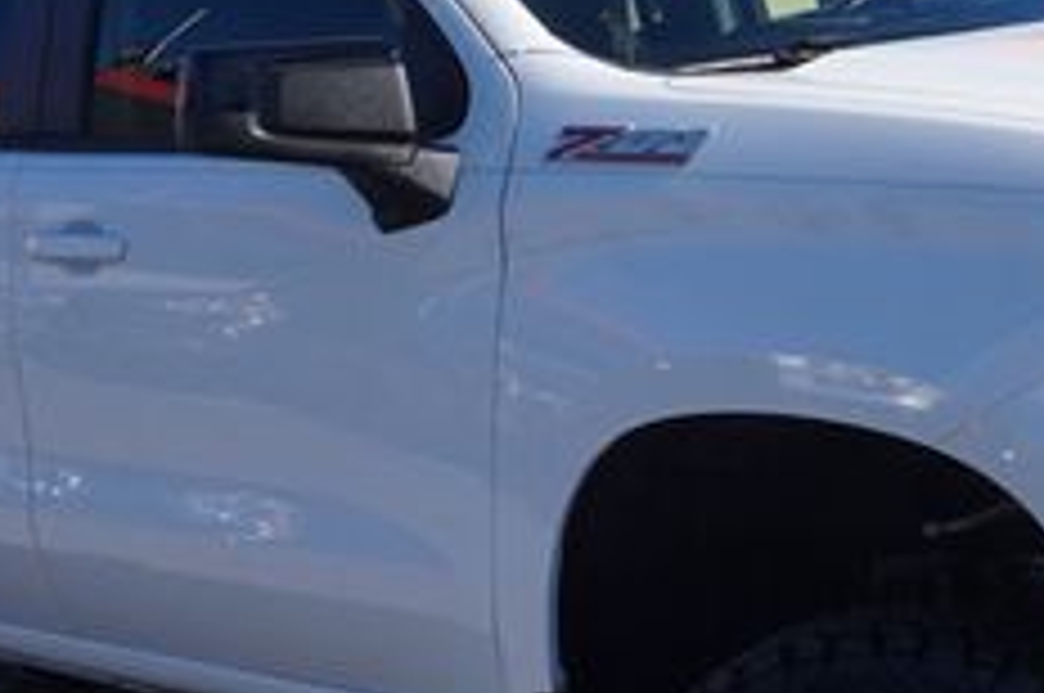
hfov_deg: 22.3
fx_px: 2635
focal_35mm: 91
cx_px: 670
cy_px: 464
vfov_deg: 15.0
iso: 100
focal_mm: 22
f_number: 11
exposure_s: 1/125
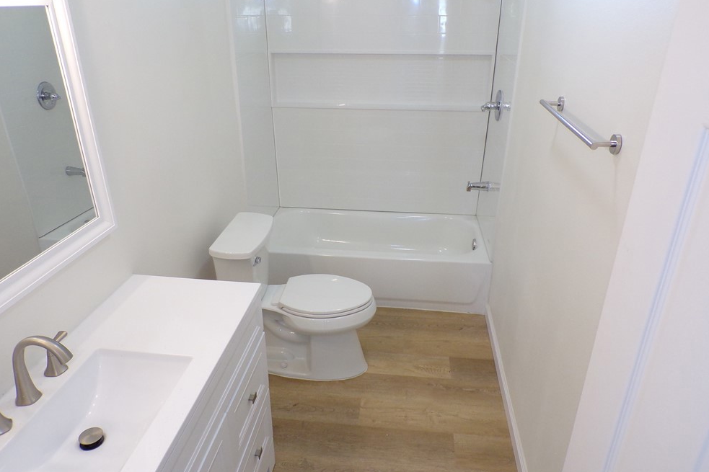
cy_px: 239
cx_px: 356
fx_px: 512
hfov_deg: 69.4
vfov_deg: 49.5
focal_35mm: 26
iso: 194
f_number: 3
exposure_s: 1/34
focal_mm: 4.3
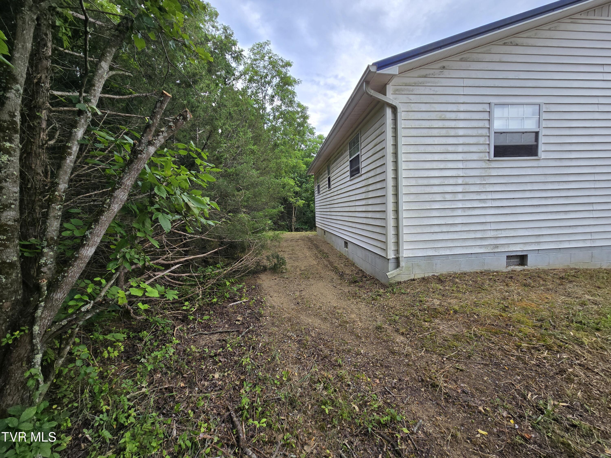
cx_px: 306
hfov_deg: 106.2
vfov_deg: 89.9
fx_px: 229
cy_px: 229
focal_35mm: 13
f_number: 2.2
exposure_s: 1/457
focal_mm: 2.2
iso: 50
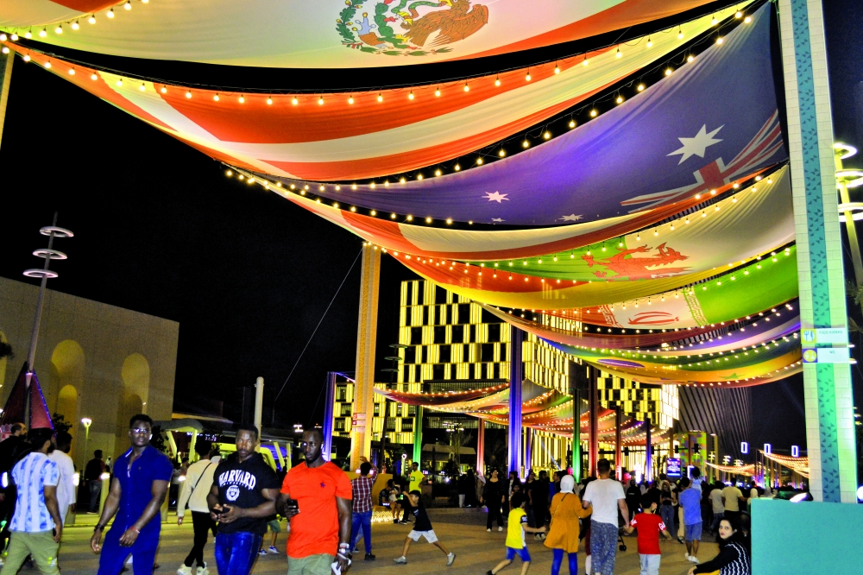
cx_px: 432
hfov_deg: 53.1
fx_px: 863
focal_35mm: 36
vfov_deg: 36.8
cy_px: 288
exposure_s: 1/60
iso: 720
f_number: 4
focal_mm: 24
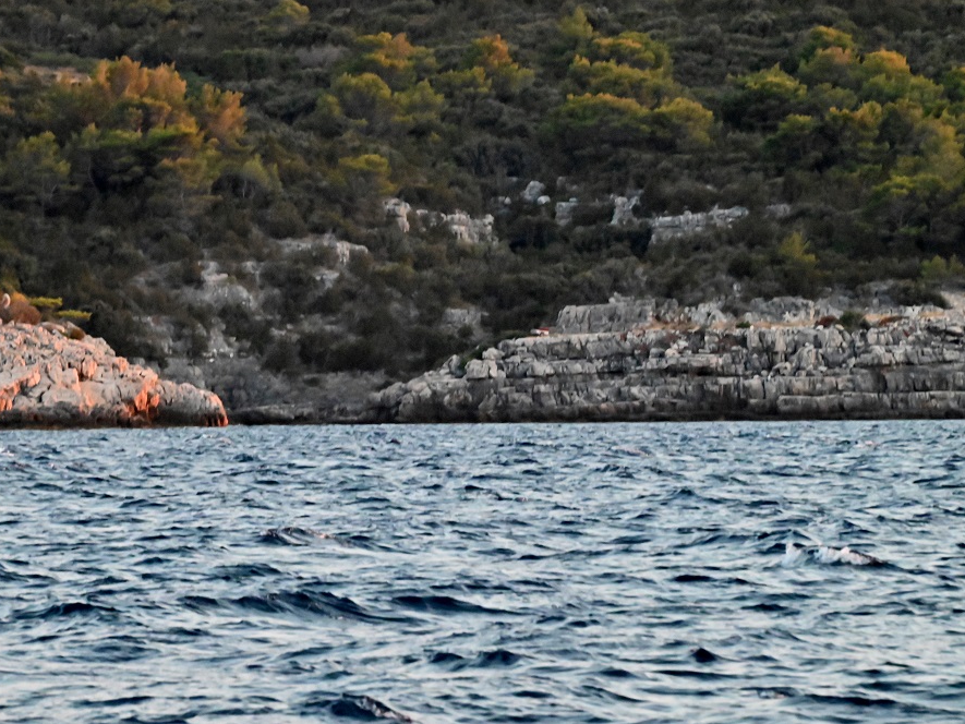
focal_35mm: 326
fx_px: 9089
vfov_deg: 4.6
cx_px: 466
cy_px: 361
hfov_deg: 6.1
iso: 20000
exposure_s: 1/320
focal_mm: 300
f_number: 16
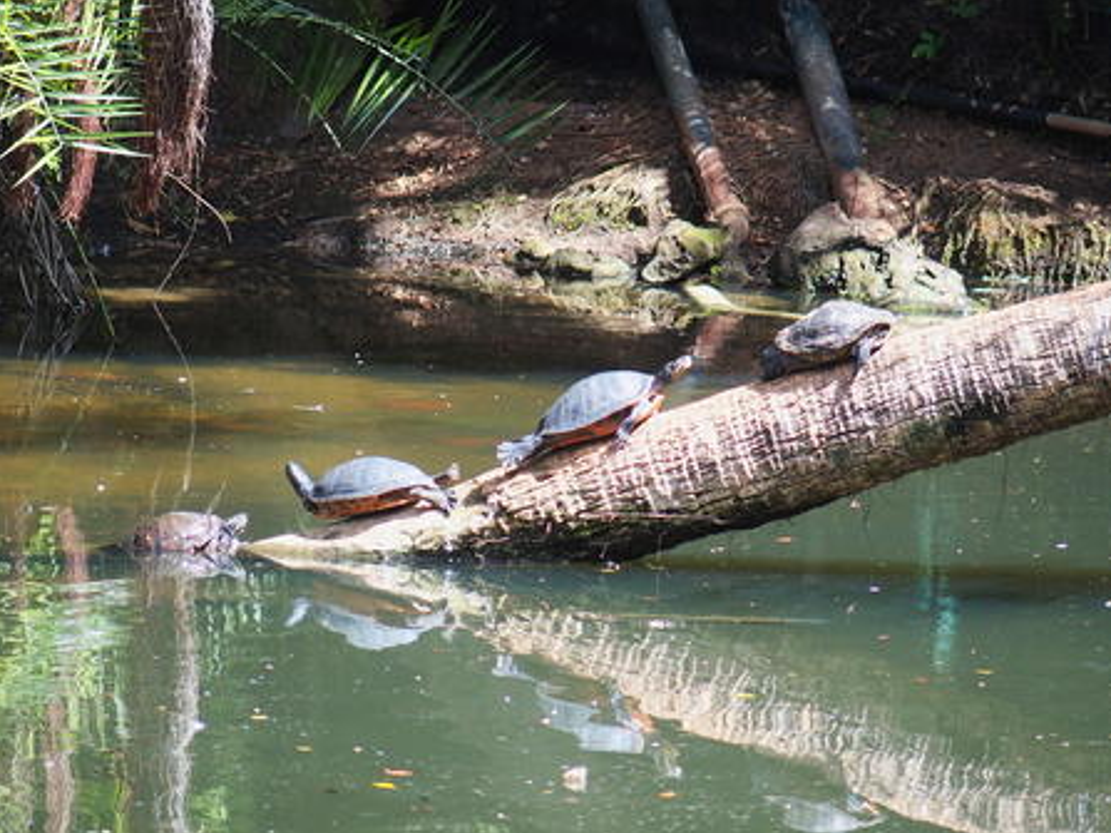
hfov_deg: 7.3
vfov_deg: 5.5
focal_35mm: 272
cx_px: 554
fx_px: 8727
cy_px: 418
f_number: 2.8
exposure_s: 1/320
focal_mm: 56.7
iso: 100
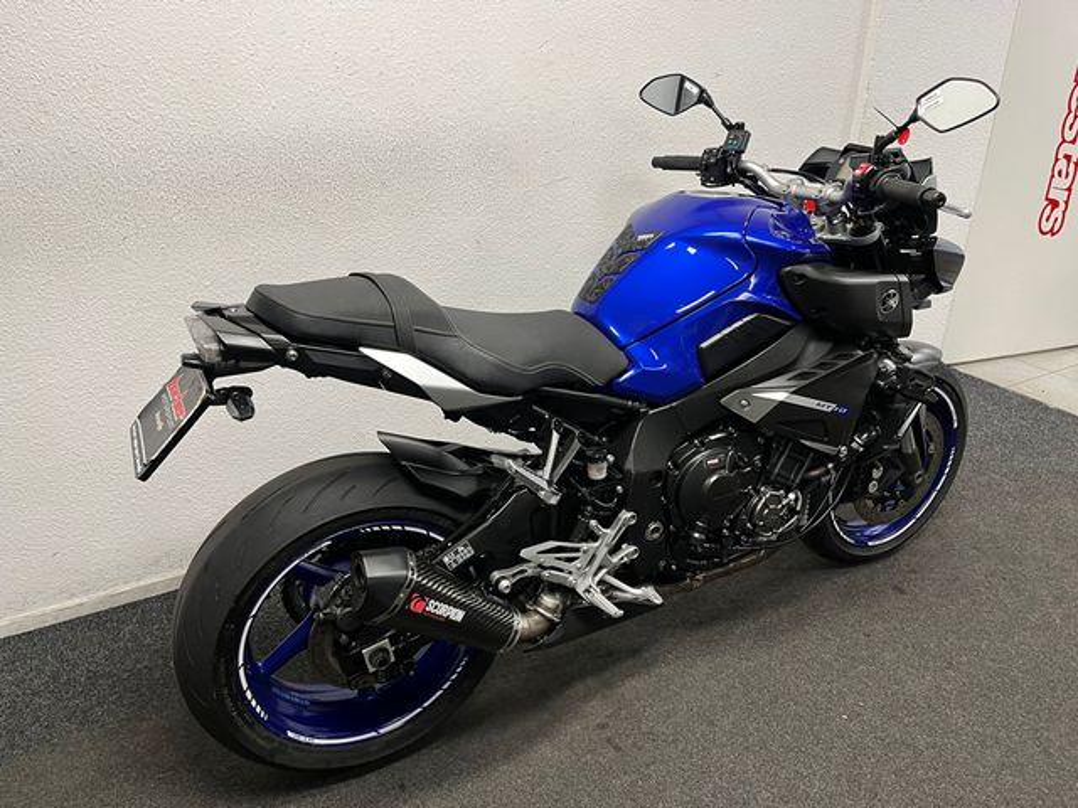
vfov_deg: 53.1
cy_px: 404
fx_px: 810
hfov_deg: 67.3
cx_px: 539
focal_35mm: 26
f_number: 1.6
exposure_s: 1/50
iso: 100
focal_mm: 5.1
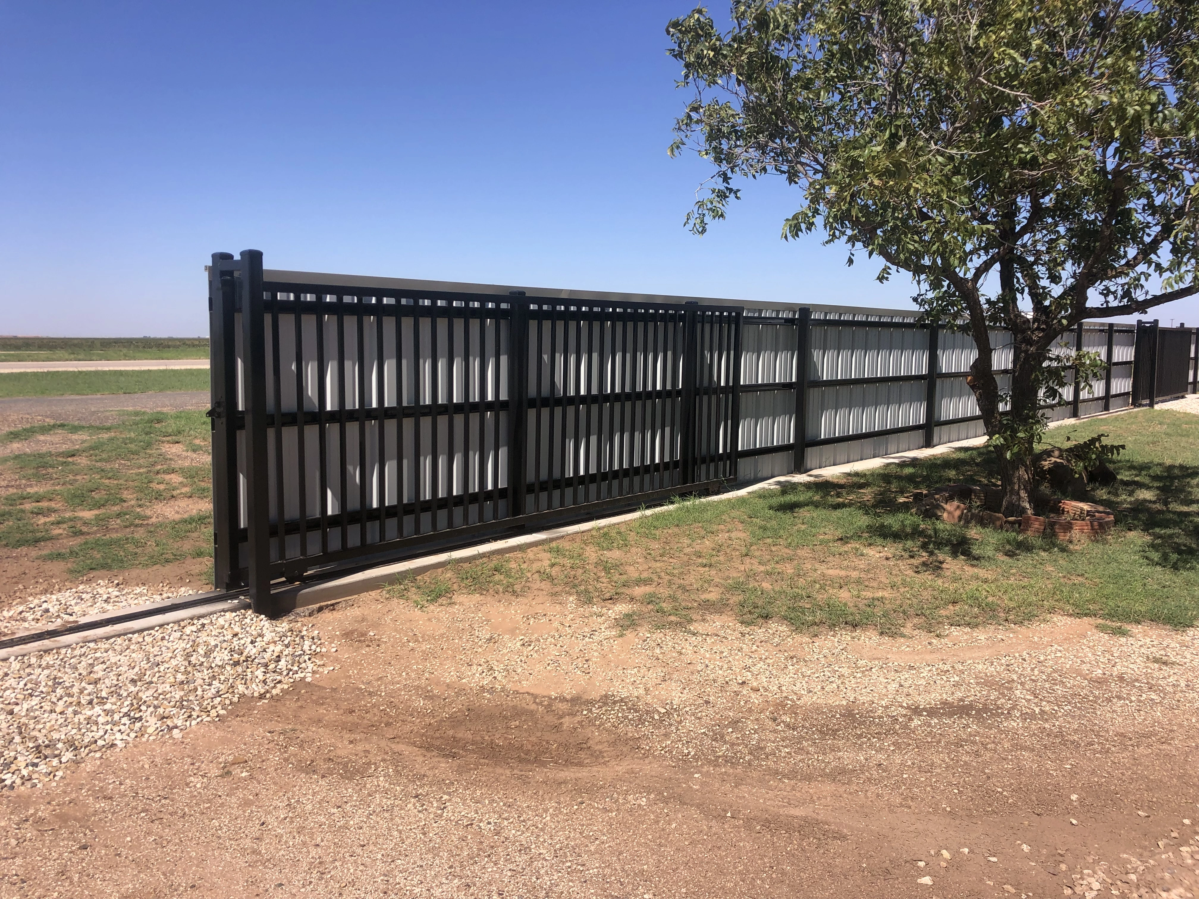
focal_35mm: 28
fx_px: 970
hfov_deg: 63.4
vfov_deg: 49.7
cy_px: 450
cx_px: 600
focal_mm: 3.99
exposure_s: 1/2433
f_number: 1.8
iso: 20
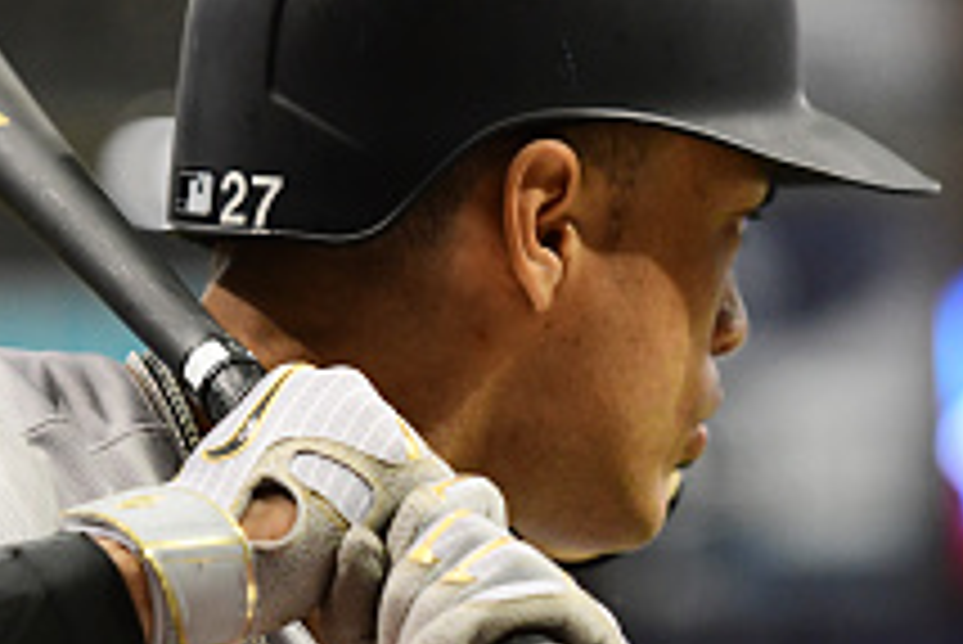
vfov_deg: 3.7
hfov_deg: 5.5
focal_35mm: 375
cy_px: 554
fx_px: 10038
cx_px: 279
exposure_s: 1/1600
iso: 3200
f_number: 3.2
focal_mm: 135
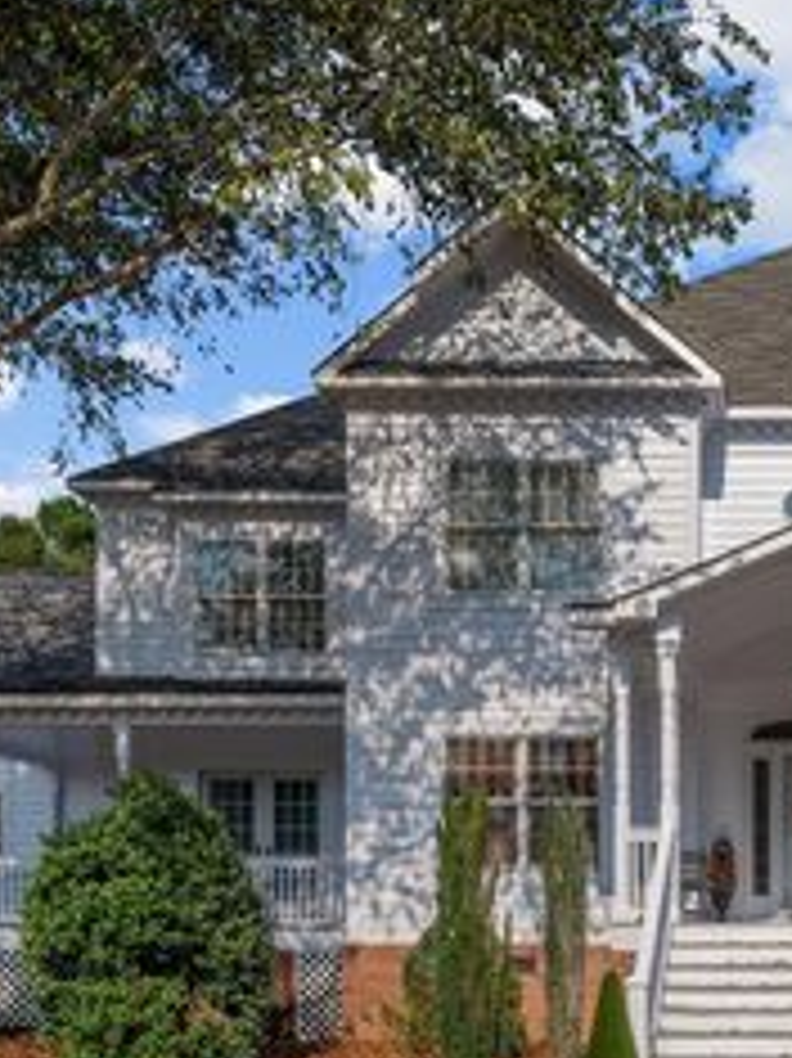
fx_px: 1374
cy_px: 619
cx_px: 824
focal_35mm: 45
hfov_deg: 29.6
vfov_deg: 42.0
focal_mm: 22
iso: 250
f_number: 8
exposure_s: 1/1000
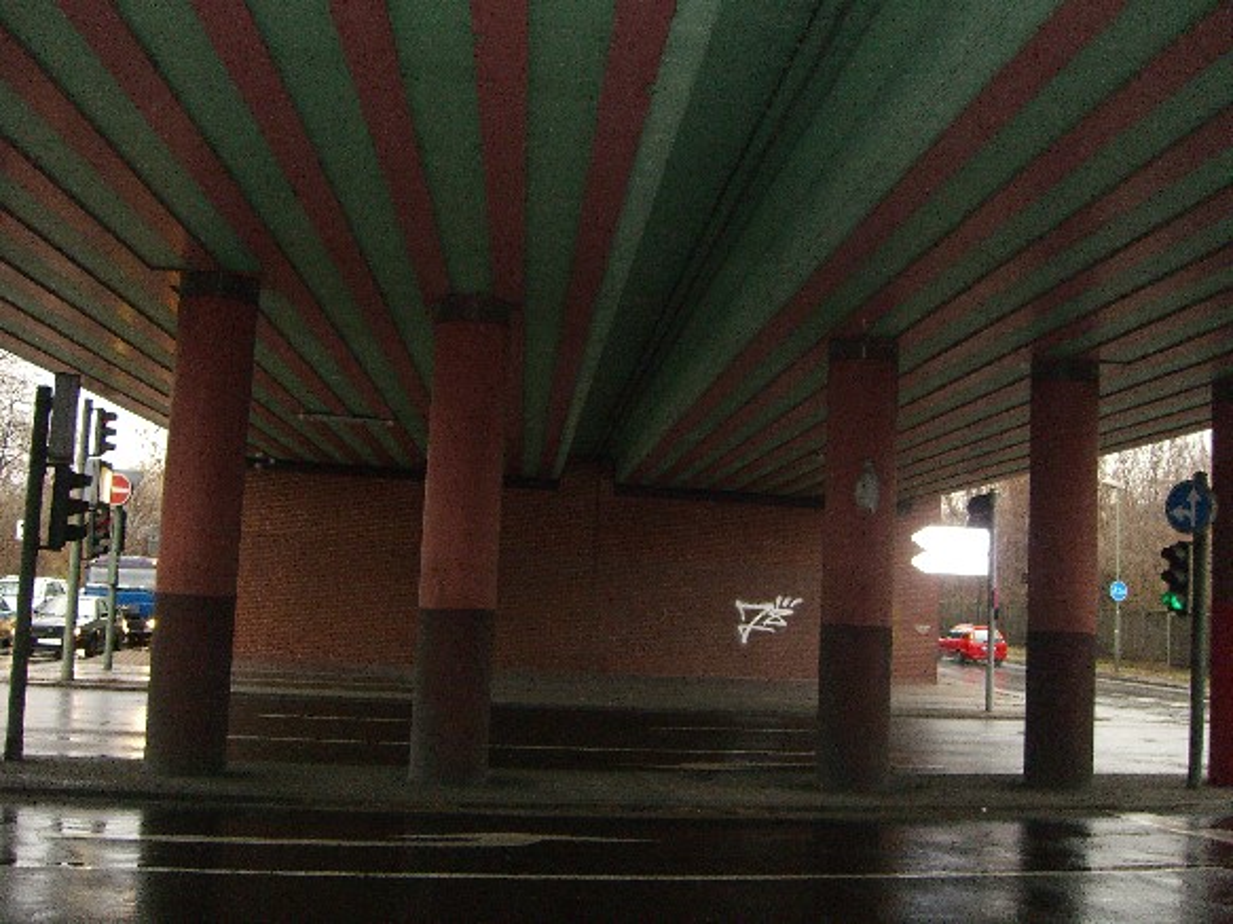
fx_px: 1353
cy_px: 462
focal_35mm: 38
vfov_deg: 37.7
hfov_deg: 49.0
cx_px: 616
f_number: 2.8
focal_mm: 7.9
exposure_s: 1/60
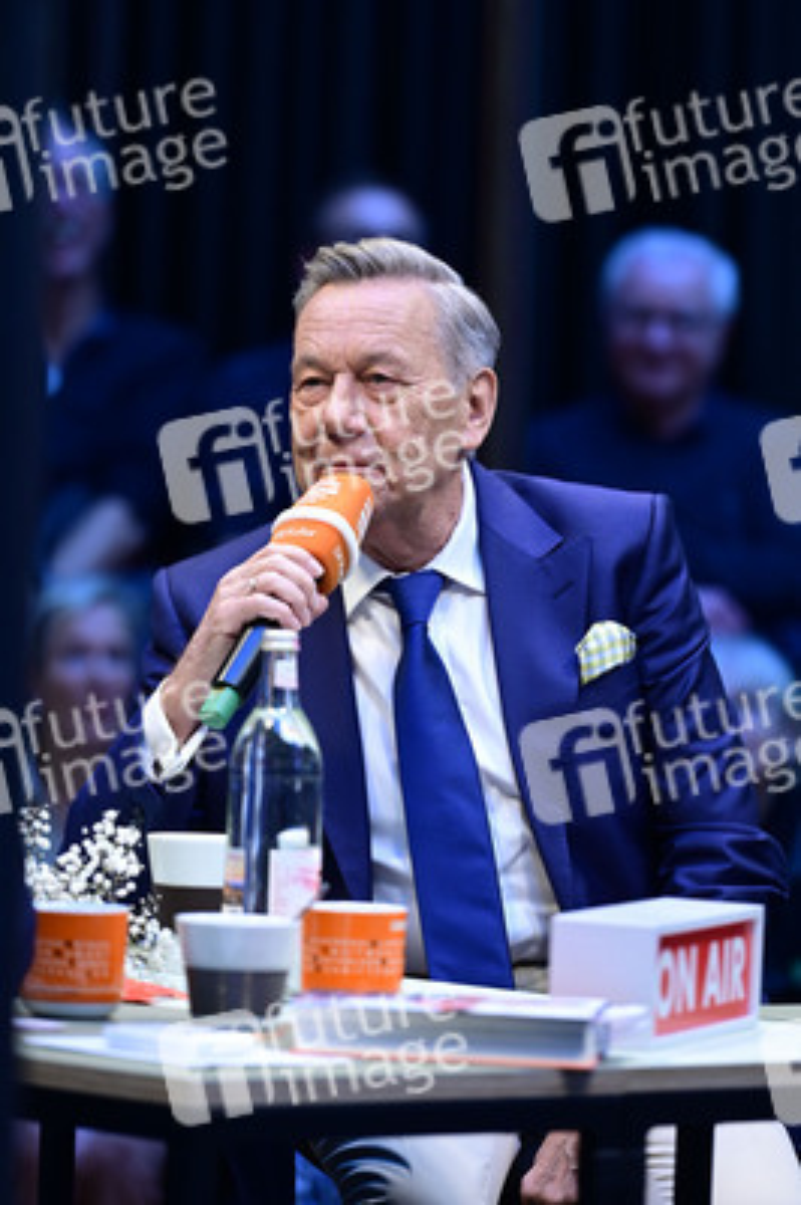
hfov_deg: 7.2
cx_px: 400
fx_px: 6352
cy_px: 602
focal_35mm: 190
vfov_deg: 10.8
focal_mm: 190
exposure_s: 1/200
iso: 1100
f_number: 3.2
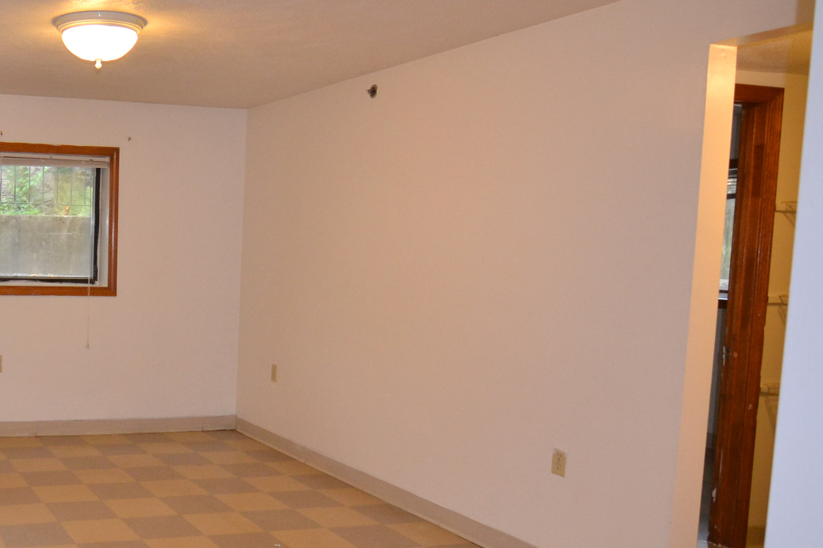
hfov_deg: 47.1
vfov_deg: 36.7
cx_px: 66
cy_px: 310
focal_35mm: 36
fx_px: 825
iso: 800
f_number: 2.8
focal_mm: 11
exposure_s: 1/60
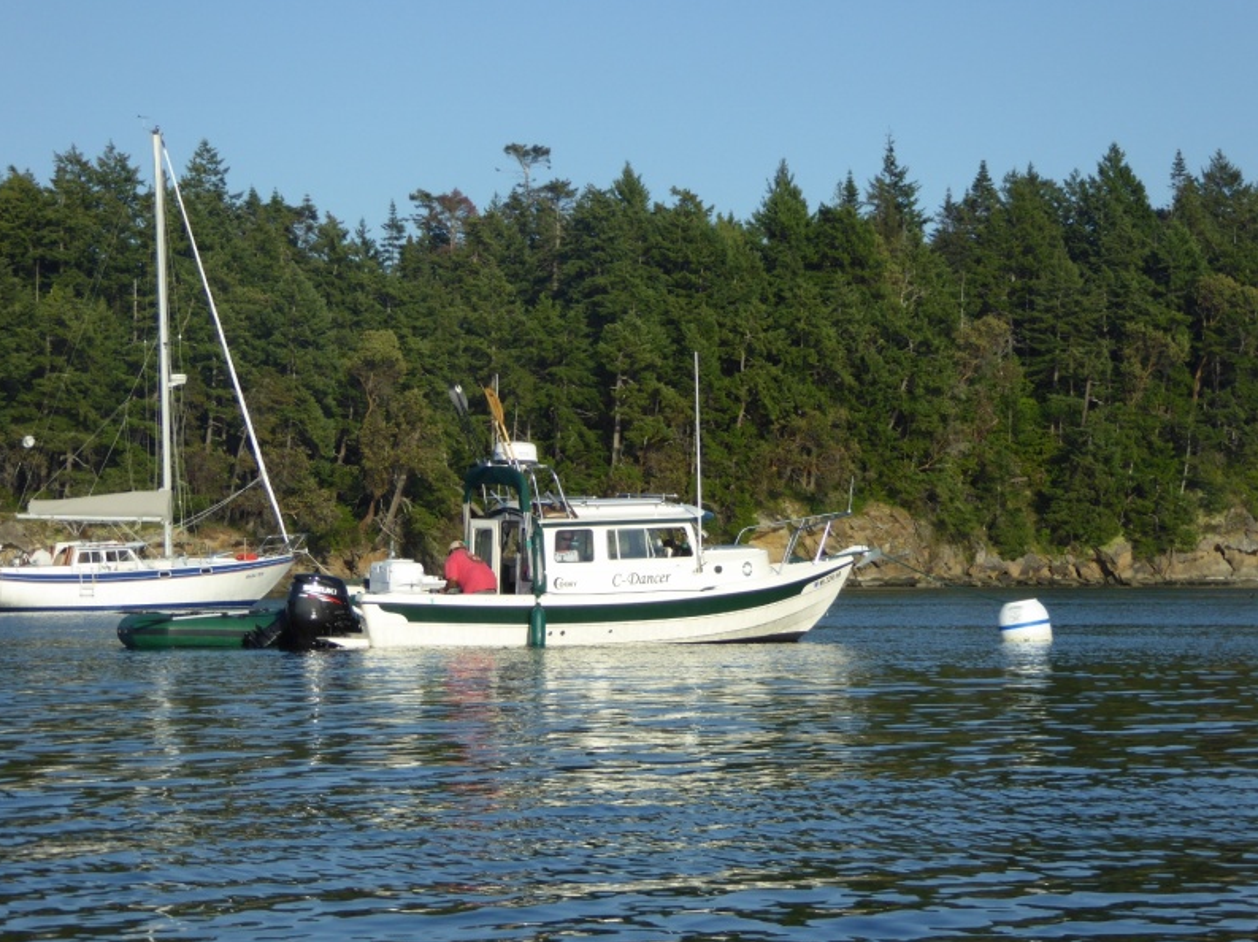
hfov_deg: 18.2
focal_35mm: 108
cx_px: 625
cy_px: 471
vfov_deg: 13.7
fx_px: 3923
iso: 100
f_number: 5
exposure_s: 1/640
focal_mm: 17.5
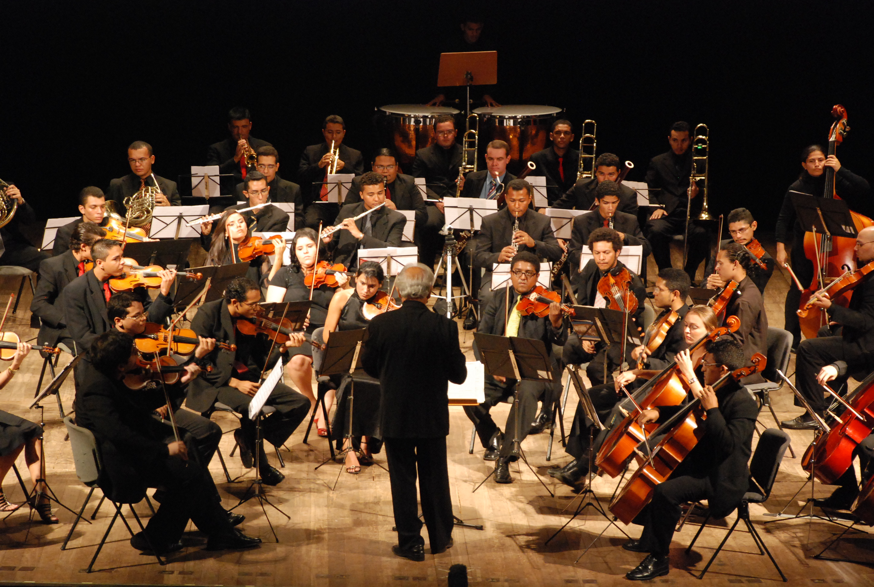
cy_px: 294
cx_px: 437
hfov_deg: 16.0
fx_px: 3102
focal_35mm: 128
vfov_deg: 10.8
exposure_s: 1/30
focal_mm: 85
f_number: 5.6
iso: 1600
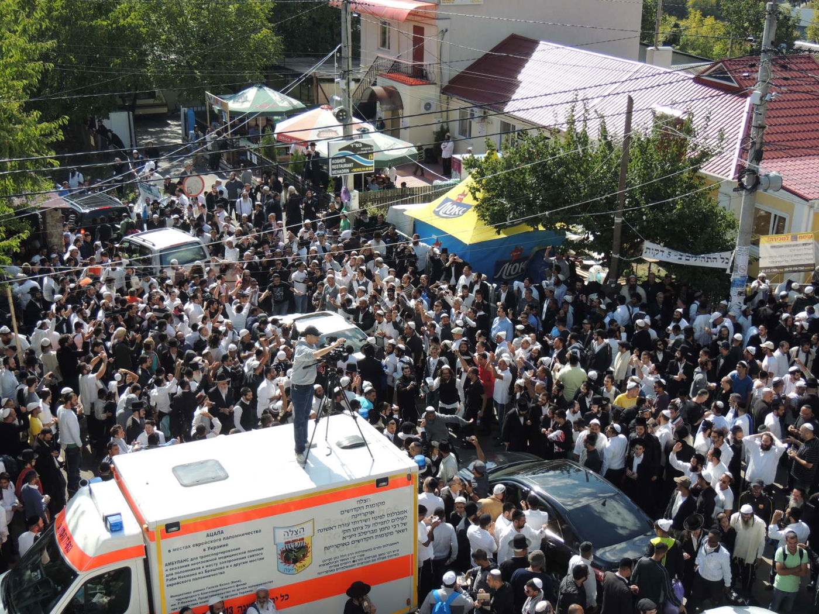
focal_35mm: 47
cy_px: 307
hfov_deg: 40.4
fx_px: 1112
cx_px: 410
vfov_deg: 30.9
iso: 100
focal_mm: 8.3
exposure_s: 1/640
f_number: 3.5
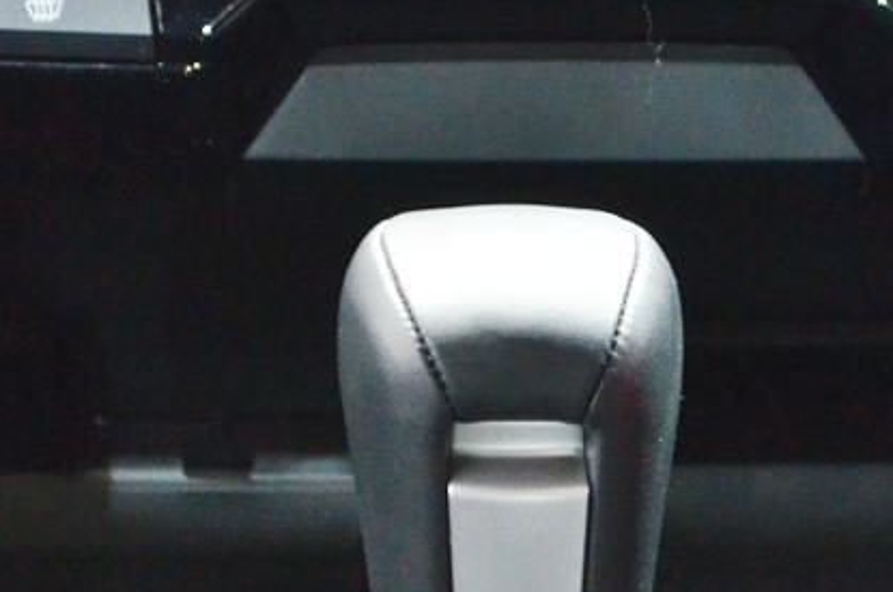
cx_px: 514
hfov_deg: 8.1
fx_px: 6302
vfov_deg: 5.4
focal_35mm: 255
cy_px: 252
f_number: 5.6
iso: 2500
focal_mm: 55
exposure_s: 1/30
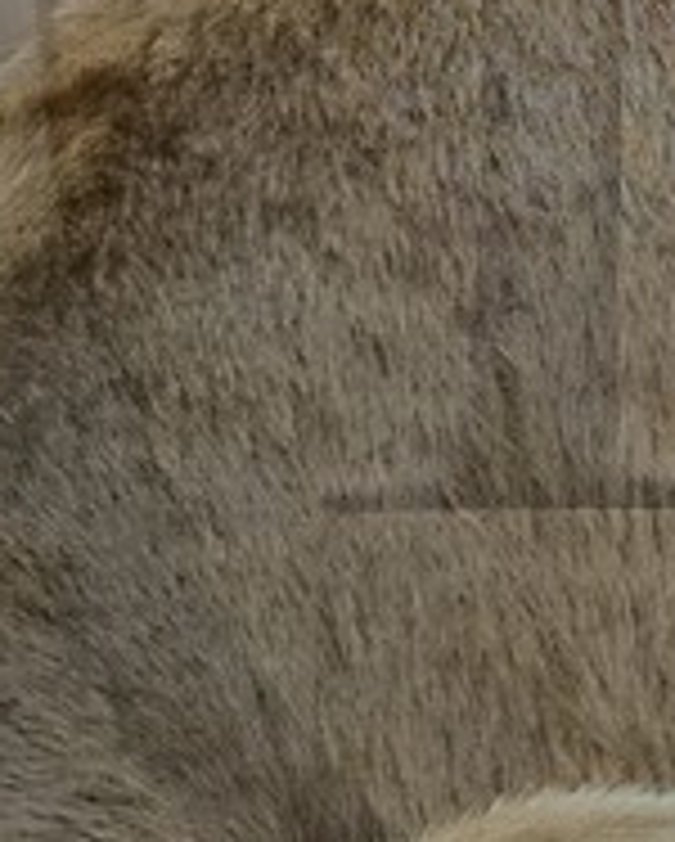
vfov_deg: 1.4
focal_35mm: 1364
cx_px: 1280
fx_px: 34006
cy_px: -41
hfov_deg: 1.1
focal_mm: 170
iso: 800
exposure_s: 1/200
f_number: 7.1
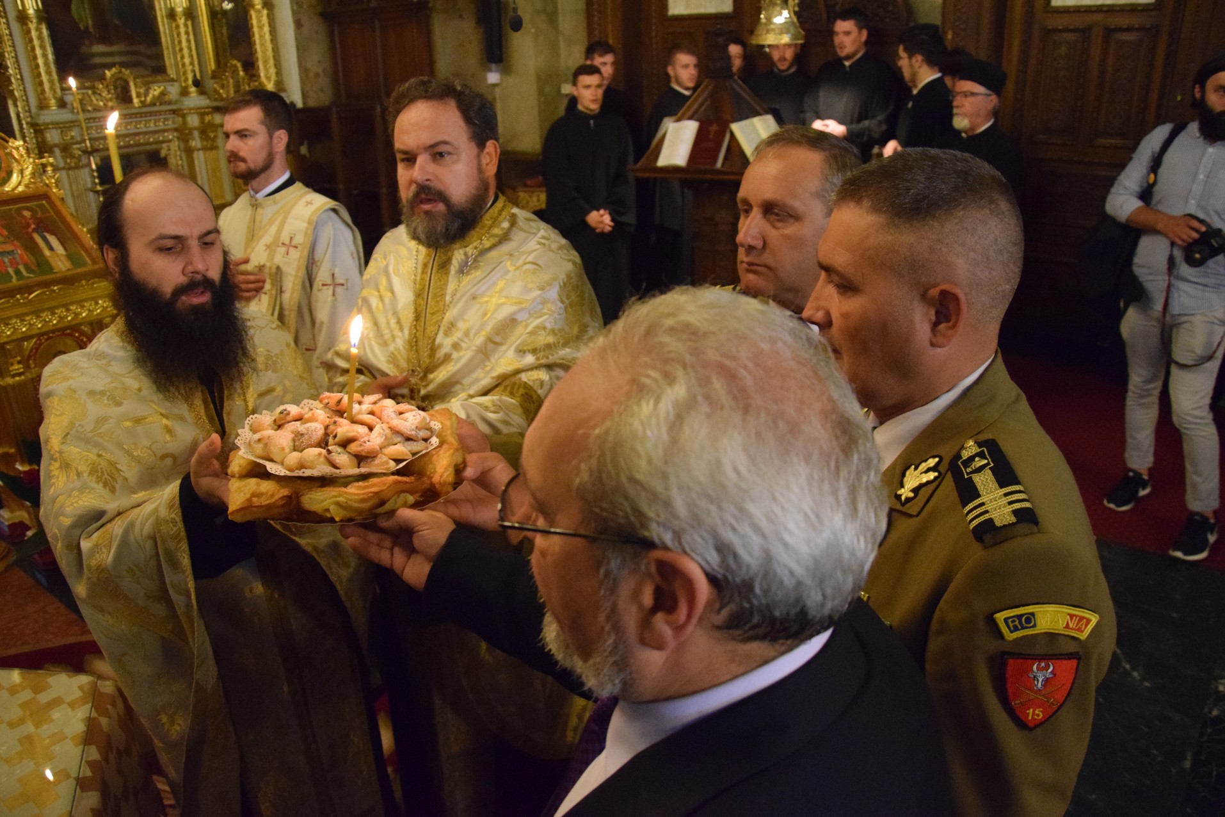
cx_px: 612
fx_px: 919
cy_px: 408
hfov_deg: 67.4
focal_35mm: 27
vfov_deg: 47.9
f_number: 3.5
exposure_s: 1/60
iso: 5000
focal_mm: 18
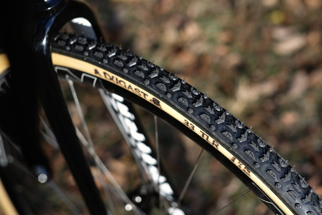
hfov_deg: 24.2
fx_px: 751
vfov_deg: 16.3
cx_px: 161
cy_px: 108
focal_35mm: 84
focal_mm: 56
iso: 100
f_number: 2.5
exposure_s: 1/640
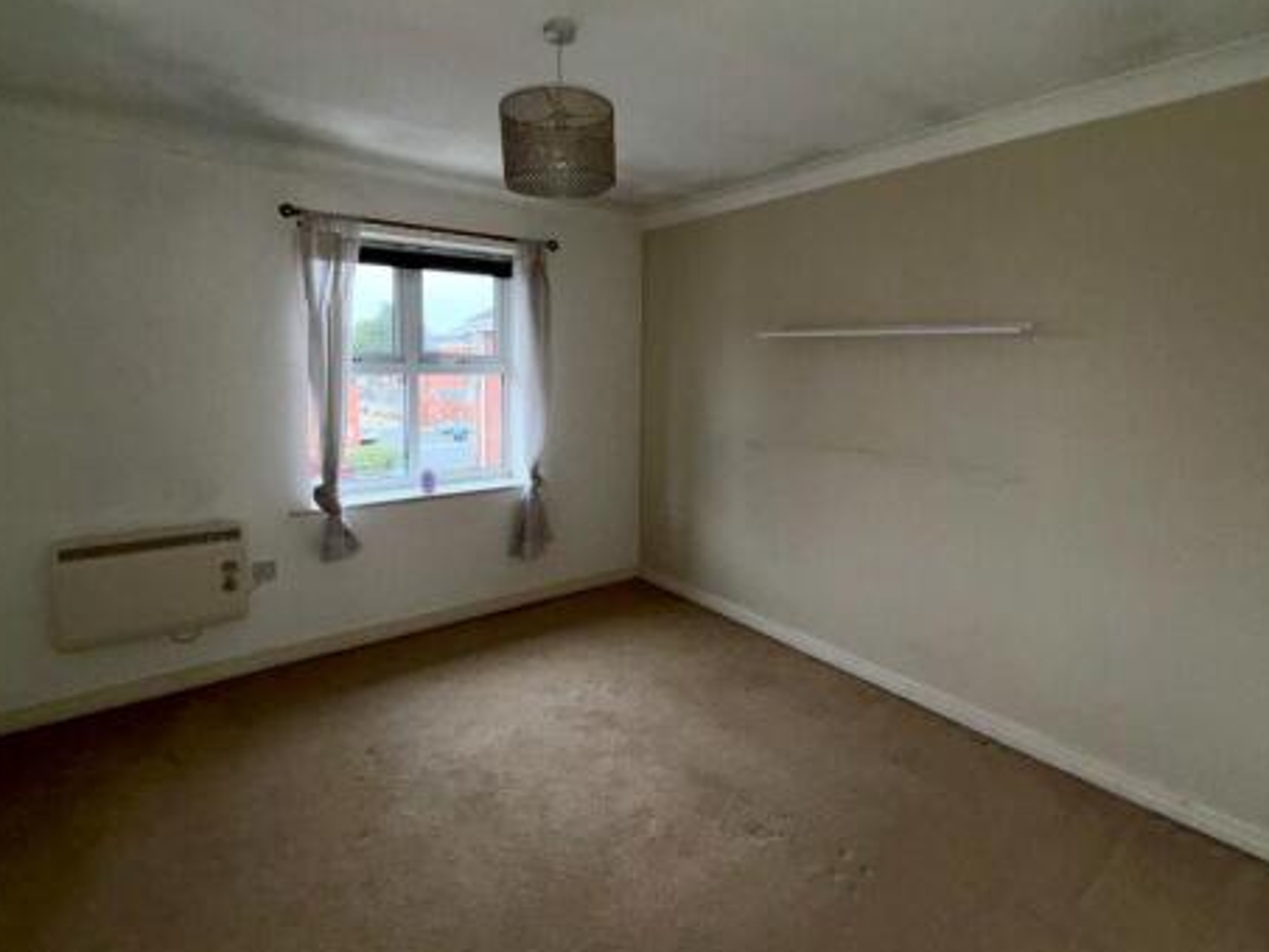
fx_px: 660
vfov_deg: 71.4
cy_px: 419
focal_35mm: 18
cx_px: 643
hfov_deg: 87.7
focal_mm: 2.22
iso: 64
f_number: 2.2
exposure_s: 1/62
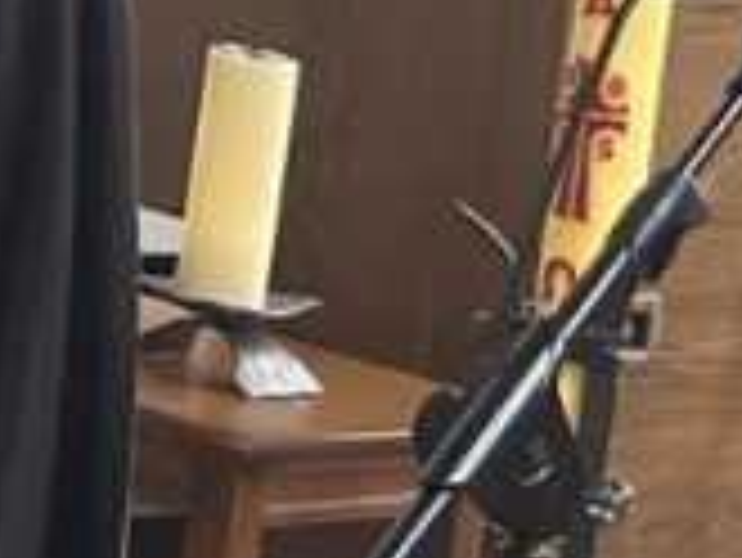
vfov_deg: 4.9
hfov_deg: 6.1
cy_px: -810
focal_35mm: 298
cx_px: -1511
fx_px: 6392
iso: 320
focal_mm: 6.9
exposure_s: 1/60
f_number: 1.8
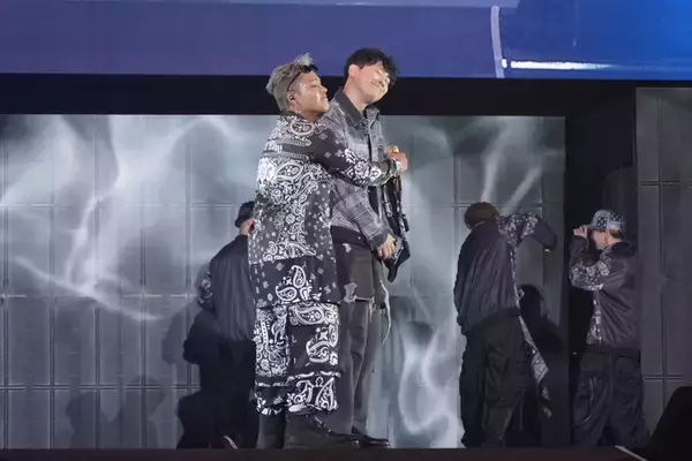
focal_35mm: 198
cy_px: 230
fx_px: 3806
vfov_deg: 6.9
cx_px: 346
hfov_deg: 10.4
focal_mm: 198
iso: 2000
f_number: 6.3
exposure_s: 1/320
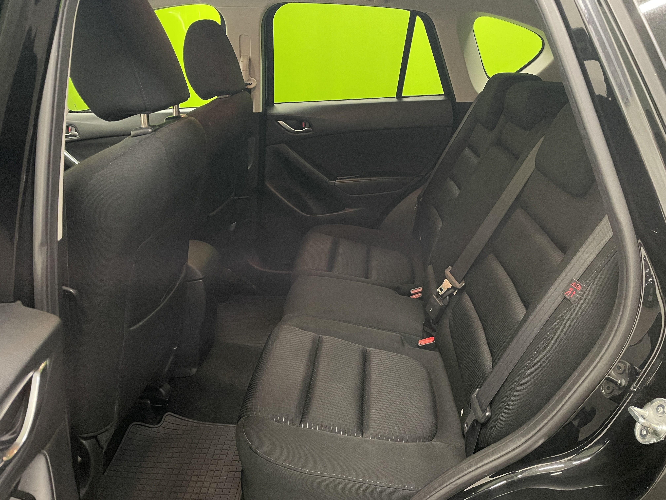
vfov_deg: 53.1
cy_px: 250
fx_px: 500
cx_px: 333
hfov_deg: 67.3
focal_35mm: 26
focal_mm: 4.2
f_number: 1.6
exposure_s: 1/50
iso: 320
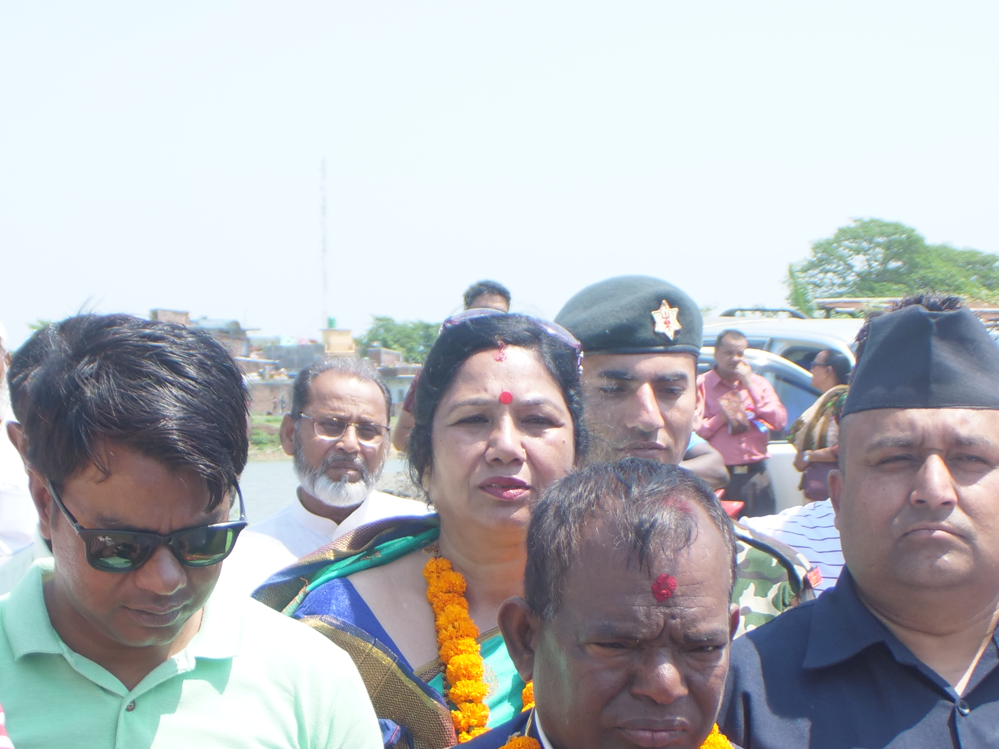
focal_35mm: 85
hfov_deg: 23.0
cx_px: 413
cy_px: 611
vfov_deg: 17.2
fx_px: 2453
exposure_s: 1/400
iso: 200
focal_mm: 18
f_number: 7.1
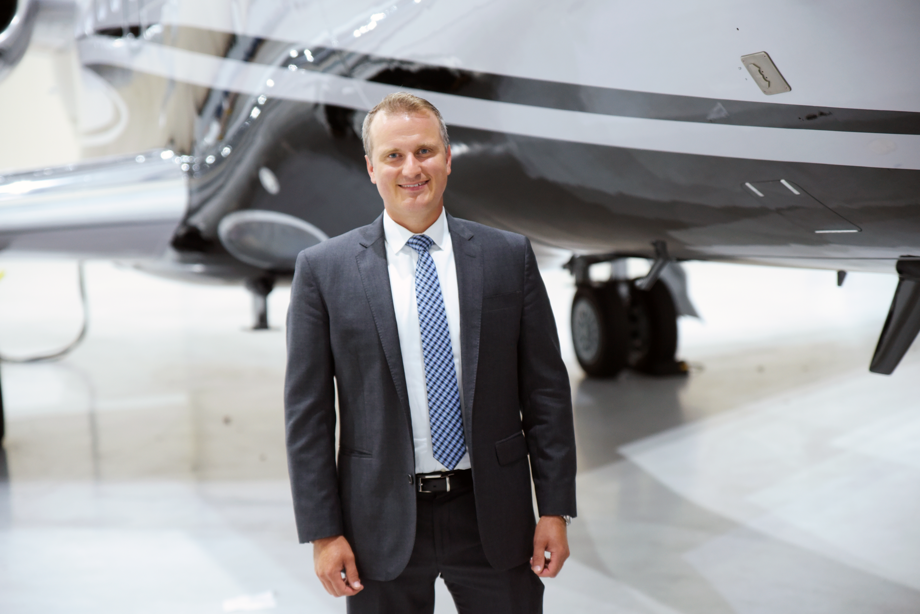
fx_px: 1176
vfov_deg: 29.3
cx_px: 460
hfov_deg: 42.7
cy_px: 307
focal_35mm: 46
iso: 800
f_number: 2.8
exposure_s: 1/50
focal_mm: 46
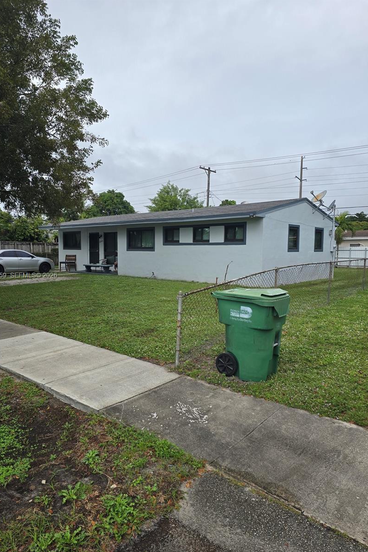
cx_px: 180
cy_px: 276
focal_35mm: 24
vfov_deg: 73.8
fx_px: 368
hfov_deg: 53.1
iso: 12
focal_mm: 6.3
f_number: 1.7
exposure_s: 1/339
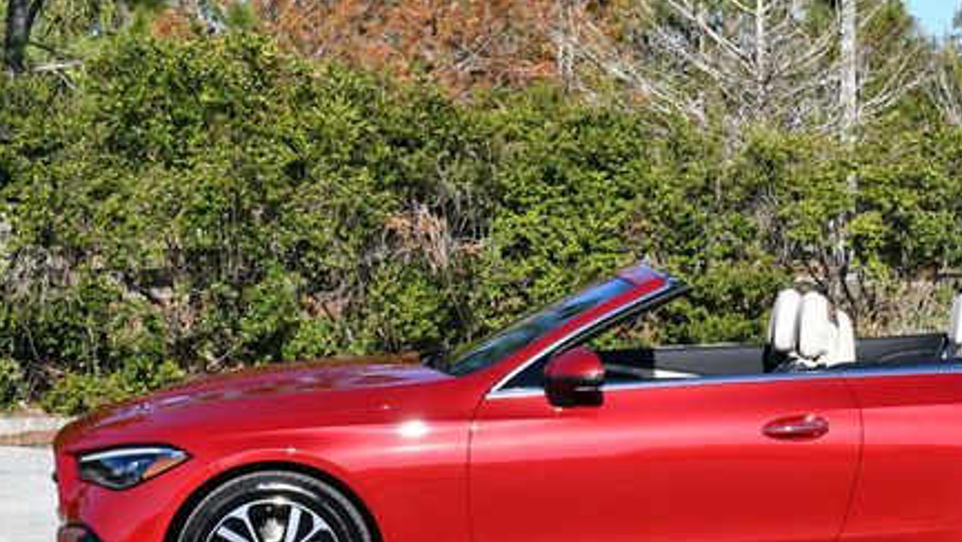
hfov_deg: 22.0
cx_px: 704
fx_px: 2450
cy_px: 280
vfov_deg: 12.6
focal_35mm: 96
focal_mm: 31
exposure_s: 1/250
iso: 100
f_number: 8
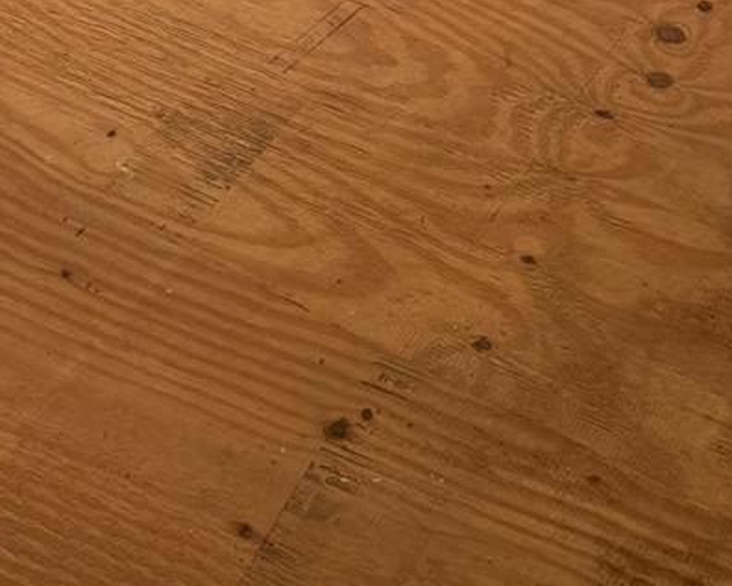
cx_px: 566
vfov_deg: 17.3
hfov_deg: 26.4
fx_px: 1539
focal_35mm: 71
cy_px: -494
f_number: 1.78
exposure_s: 1/476
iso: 80
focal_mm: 6.76
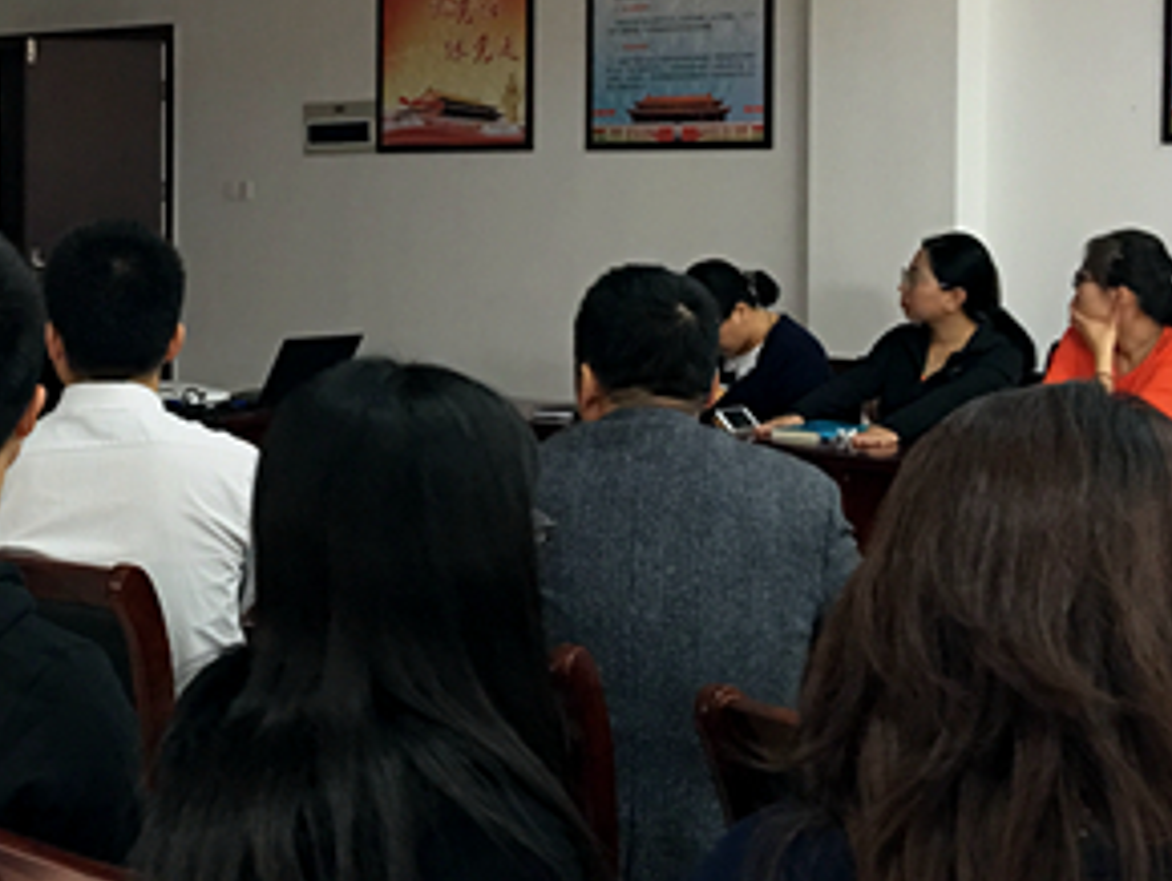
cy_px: 253
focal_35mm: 70
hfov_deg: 27.2
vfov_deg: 20.9
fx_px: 2372
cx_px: 226
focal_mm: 4.15
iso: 100
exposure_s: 1/17
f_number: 2.2
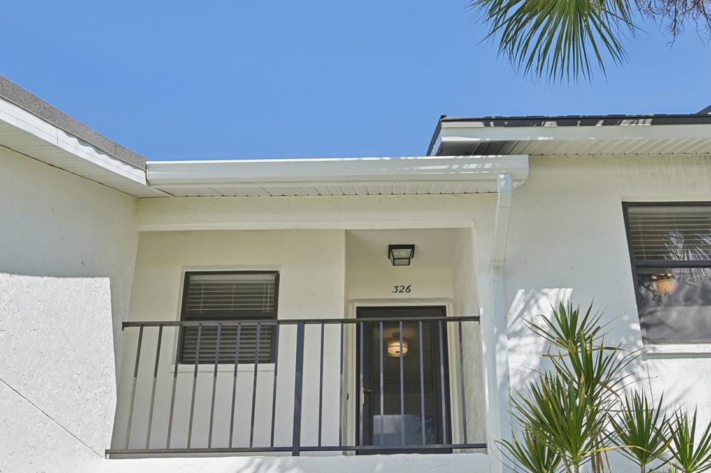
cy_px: 201
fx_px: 848
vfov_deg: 31.1
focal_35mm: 43
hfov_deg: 45.4
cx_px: 382
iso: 400
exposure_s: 1/1250
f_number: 8
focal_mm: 30
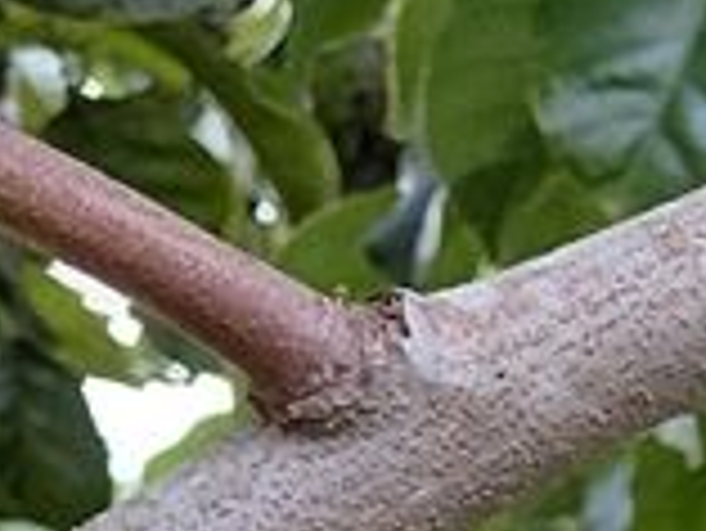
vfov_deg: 7.6
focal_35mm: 178
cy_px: 1420
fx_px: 3633
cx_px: 2125
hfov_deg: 9.0
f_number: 1.8
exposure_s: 1/60
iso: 160
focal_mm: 4.69
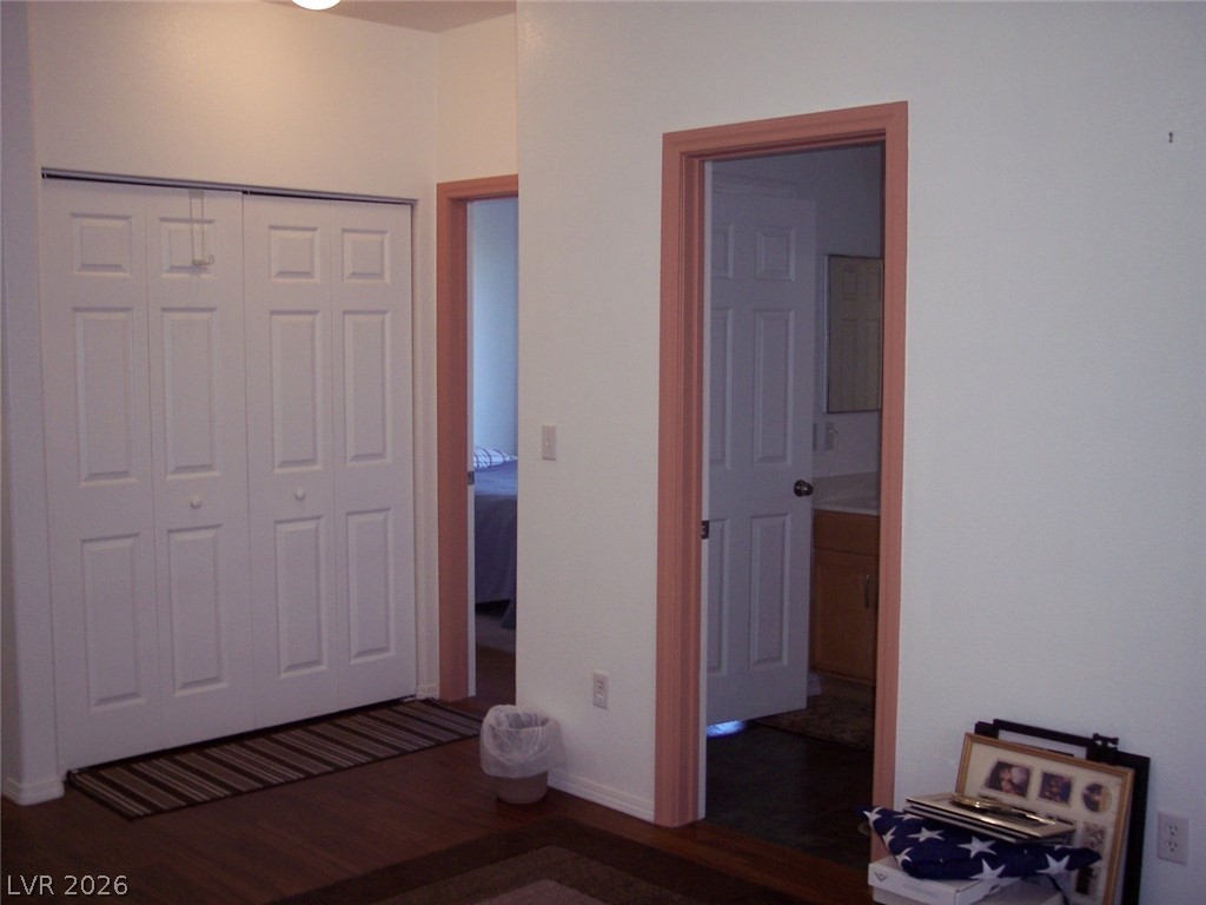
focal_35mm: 39
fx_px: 1359
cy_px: 452
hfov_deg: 47.9
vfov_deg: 36.8
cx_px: 603
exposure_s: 1/60
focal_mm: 8
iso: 140
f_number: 2.8
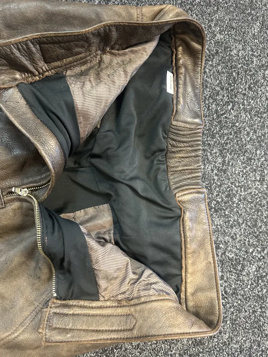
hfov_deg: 56.8
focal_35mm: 24
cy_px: 178
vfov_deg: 71.6
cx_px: 134
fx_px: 248
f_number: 1.78
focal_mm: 6.86
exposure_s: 1/33
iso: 640
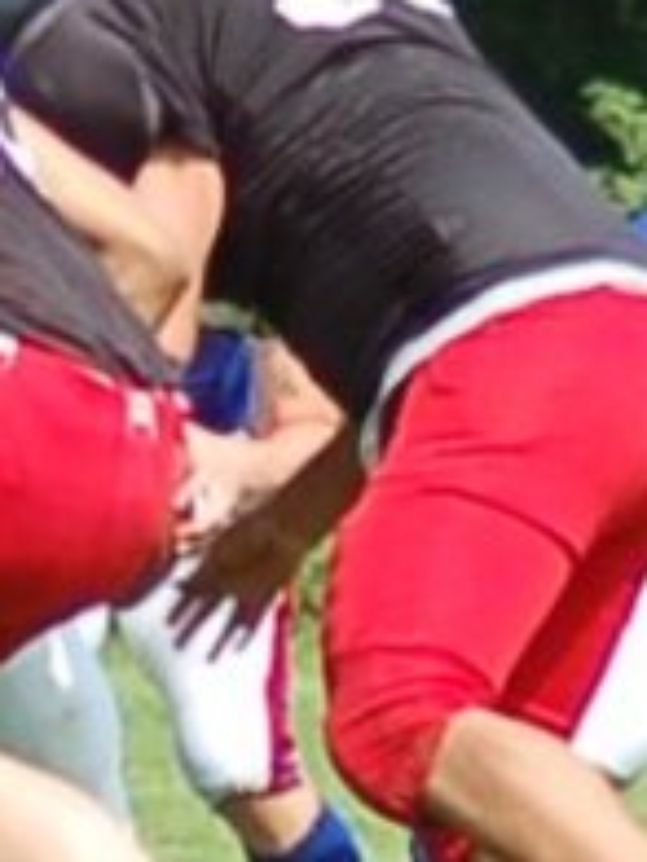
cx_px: 889
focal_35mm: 1392
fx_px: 34690
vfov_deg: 1.4
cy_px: 409
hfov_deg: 1.1
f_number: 4
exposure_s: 1/1000
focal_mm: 86
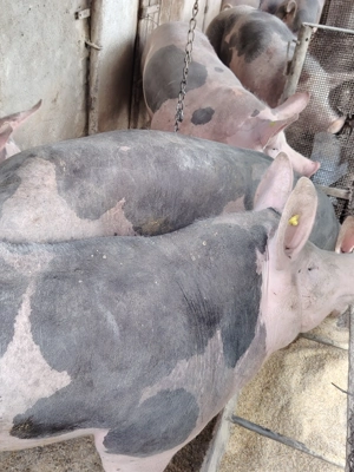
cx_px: 177
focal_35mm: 36
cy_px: 236
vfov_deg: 51.4
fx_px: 491
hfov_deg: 39.7
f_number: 1.75
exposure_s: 1/33.3
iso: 516
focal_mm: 5.25
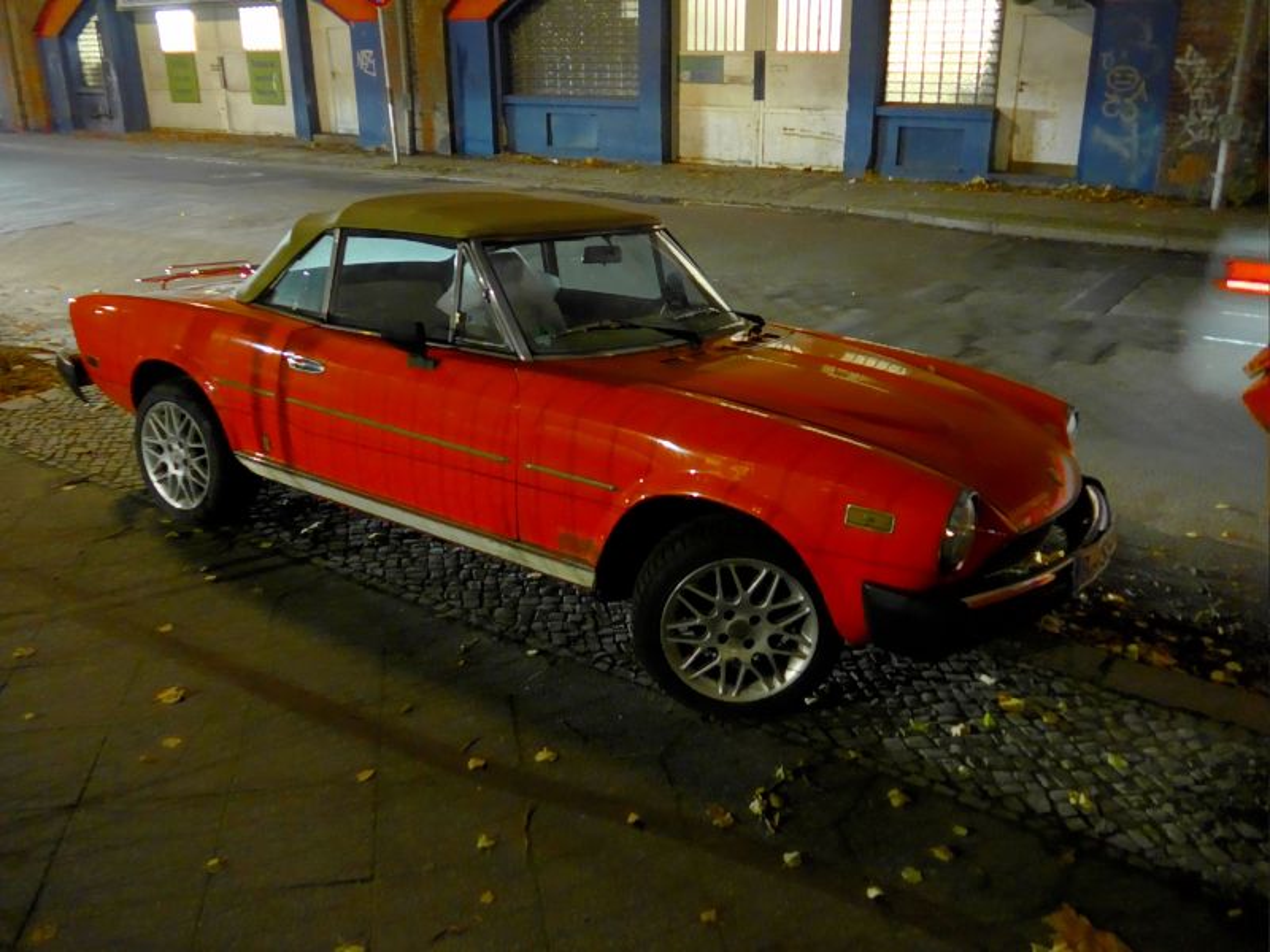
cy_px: 476
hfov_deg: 61.7
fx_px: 1064
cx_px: 635
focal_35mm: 29
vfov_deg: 48.2
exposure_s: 1/5
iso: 800
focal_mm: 6
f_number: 2
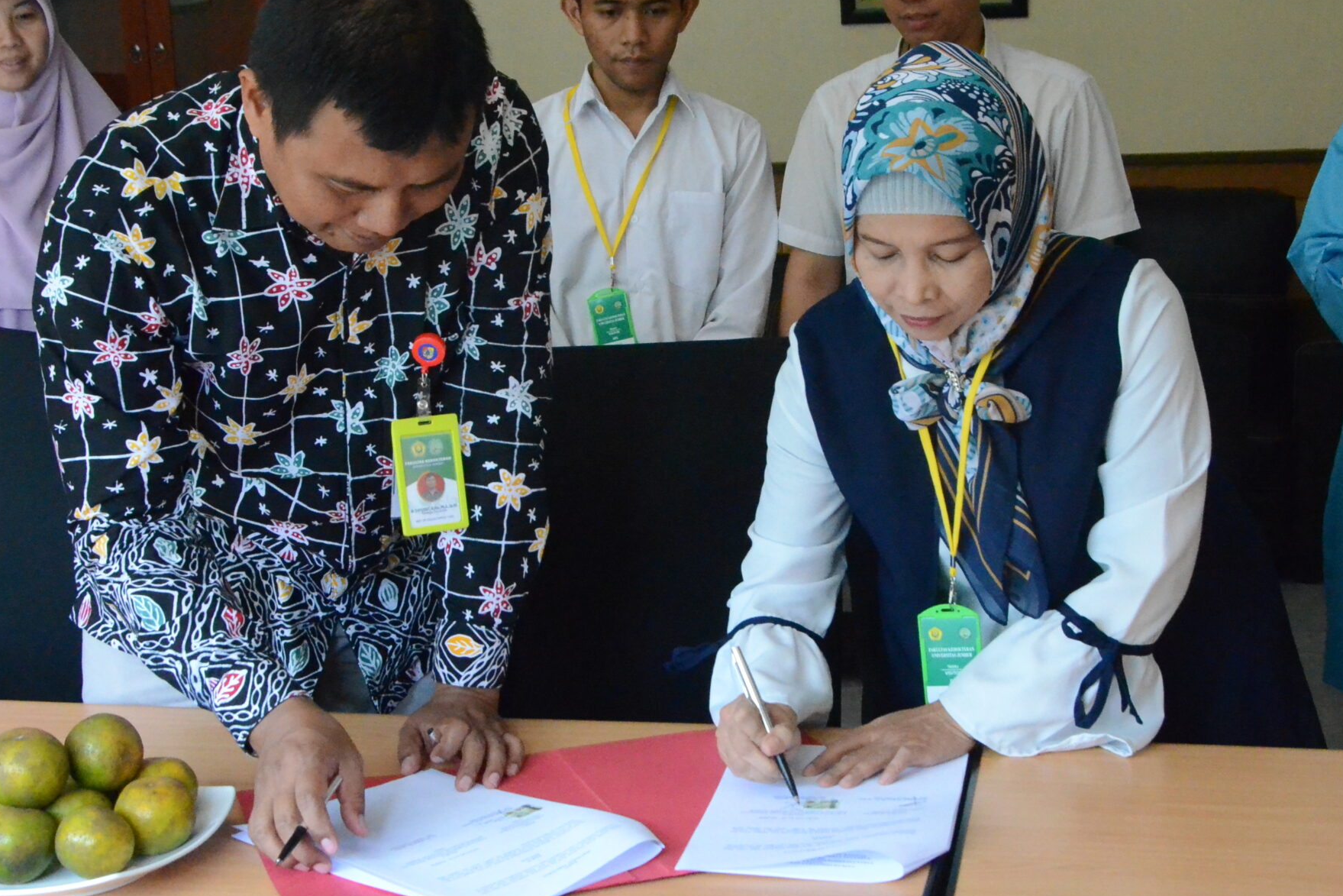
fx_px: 2276
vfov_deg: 22.3
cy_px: 411
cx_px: 680
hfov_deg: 32.9
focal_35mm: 61
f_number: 8
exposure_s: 1/250
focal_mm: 28
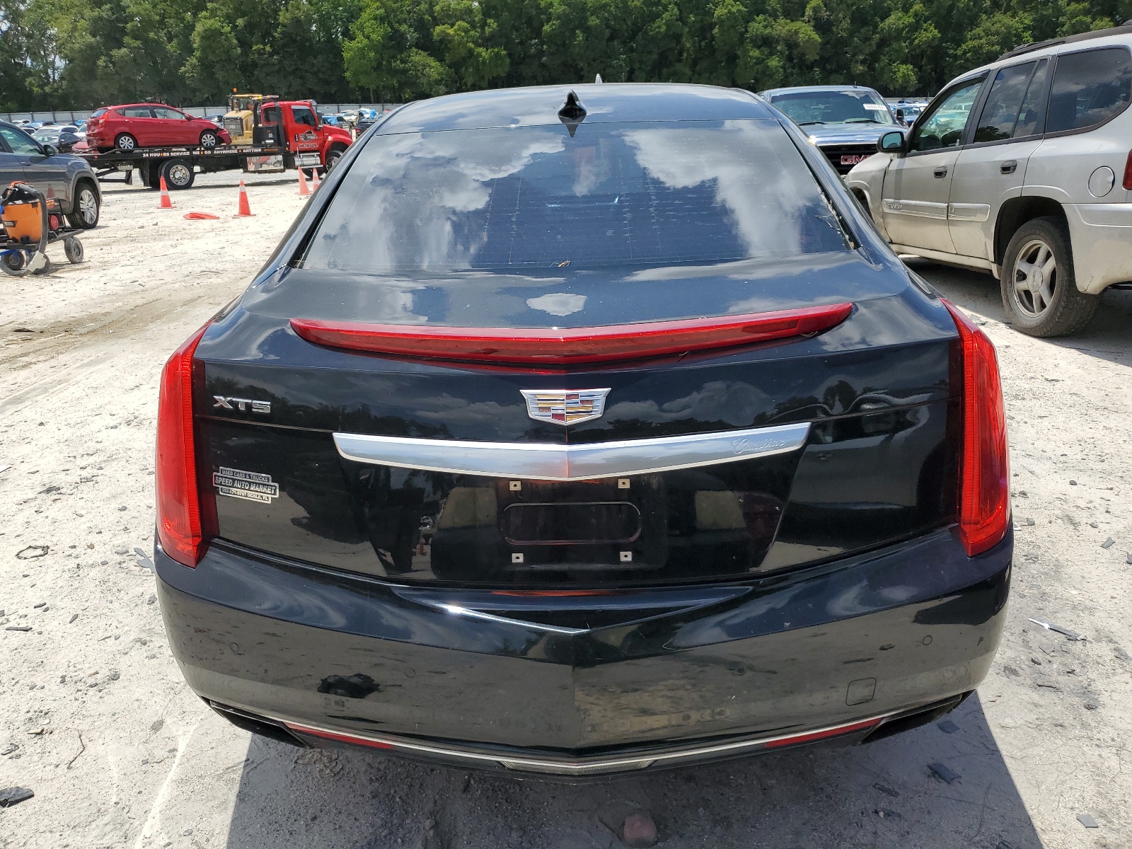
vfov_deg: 53.1
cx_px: 566
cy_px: 424
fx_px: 850
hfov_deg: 67.3
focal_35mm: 26
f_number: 1.5
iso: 50
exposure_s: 1/5000
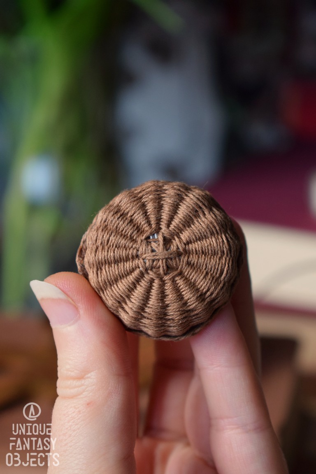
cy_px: 237
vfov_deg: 24.6
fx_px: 1086
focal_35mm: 82
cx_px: 158
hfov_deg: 16.6
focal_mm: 55
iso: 2000
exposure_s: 1/60
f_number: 5.6
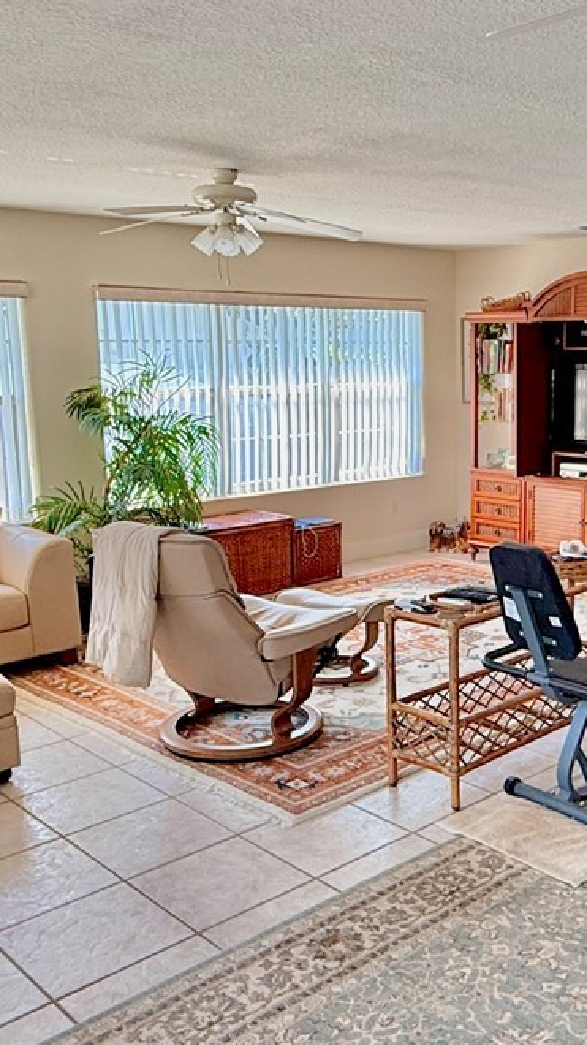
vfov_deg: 54.0
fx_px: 1024
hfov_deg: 31.3
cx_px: 451
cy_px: 545
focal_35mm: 37
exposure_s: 1/99
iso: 80
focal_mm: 2.22
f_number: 2.2
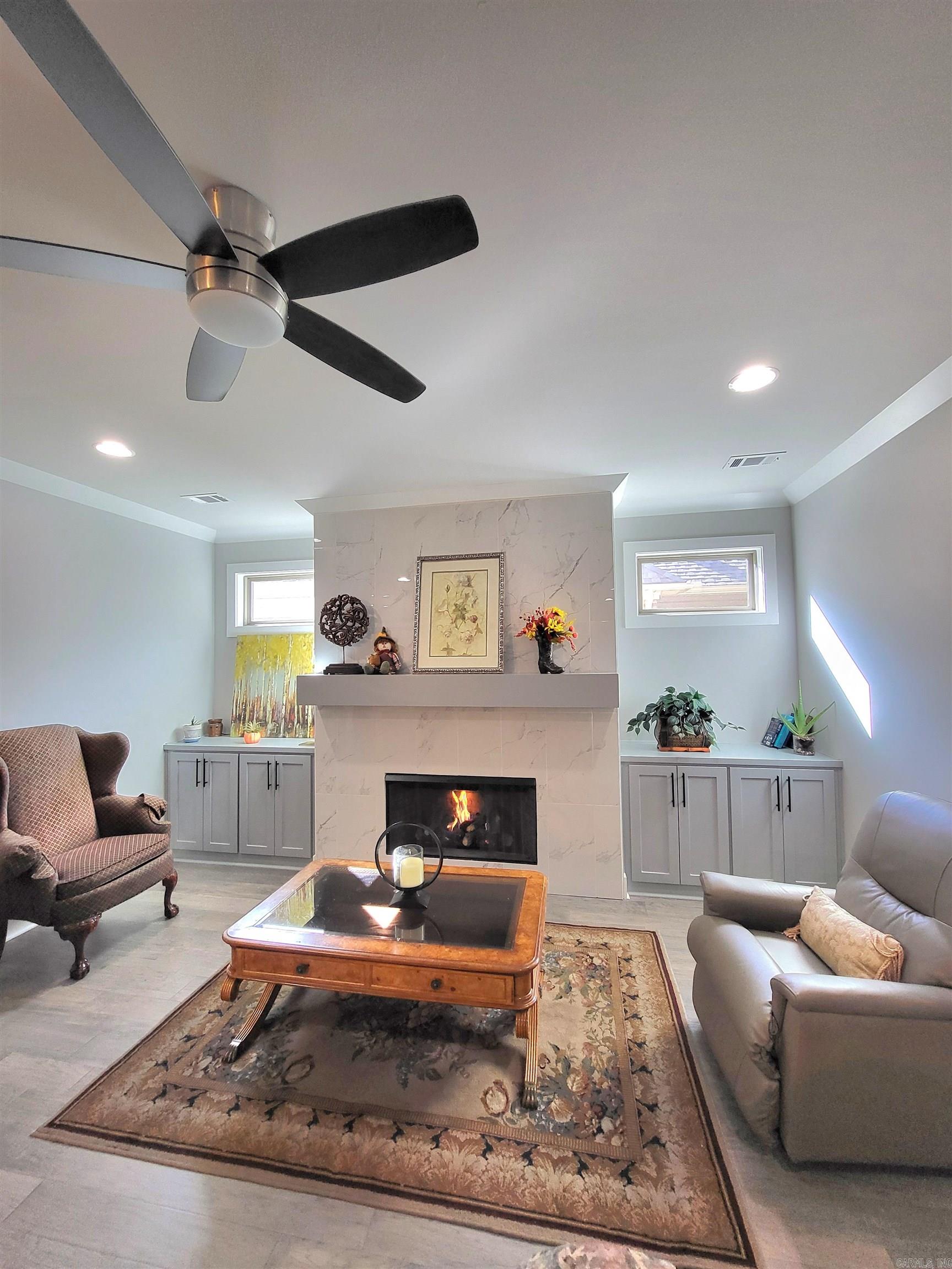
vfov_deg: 106.2
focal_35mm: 13
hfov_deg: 89.9
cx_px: 476
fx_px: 477
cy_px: 634
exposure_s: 1/60.2
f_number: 2.2
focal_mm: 1.74
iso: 160
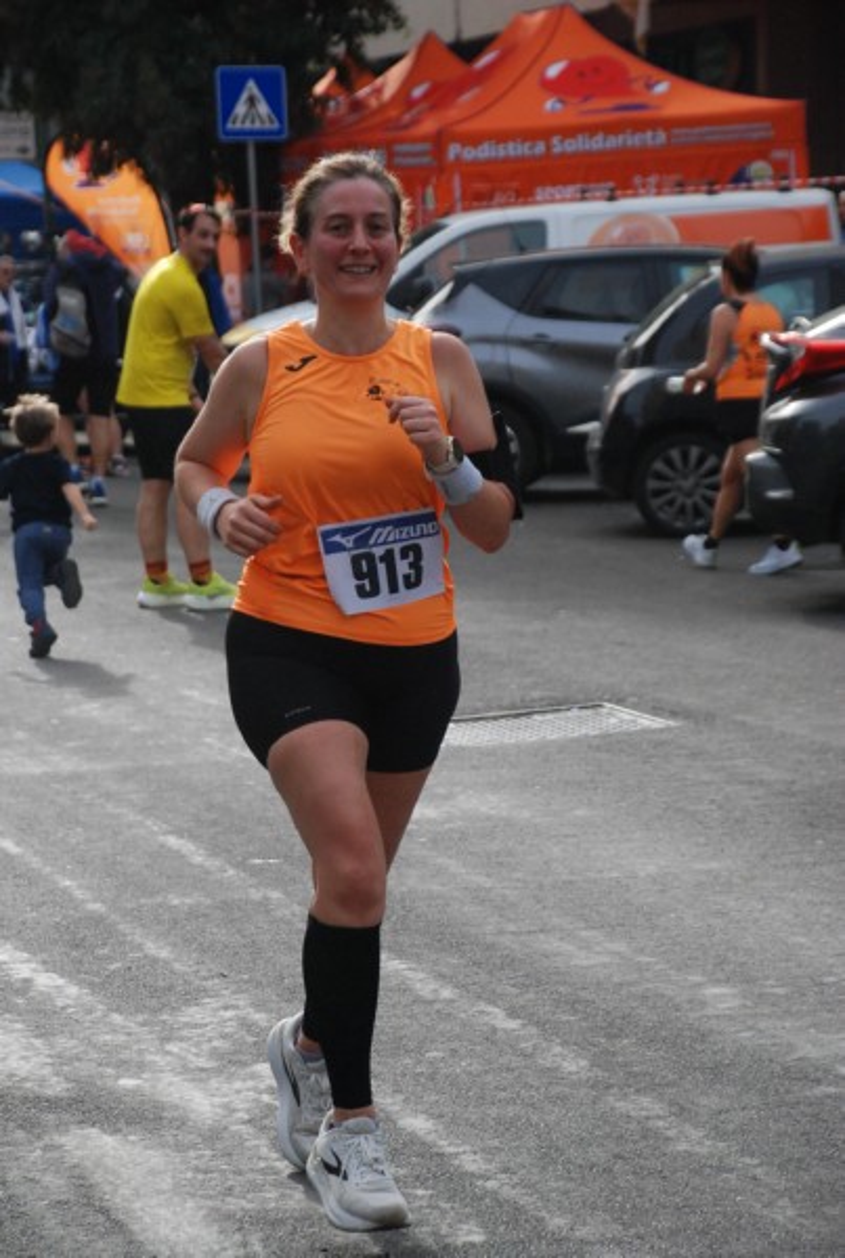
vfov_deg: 16.0
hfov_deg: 10.8
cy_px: 629
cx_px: 422
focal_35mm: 128
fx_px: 4466
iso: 1000
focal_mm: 85
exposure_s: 1/1250
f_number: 5.6
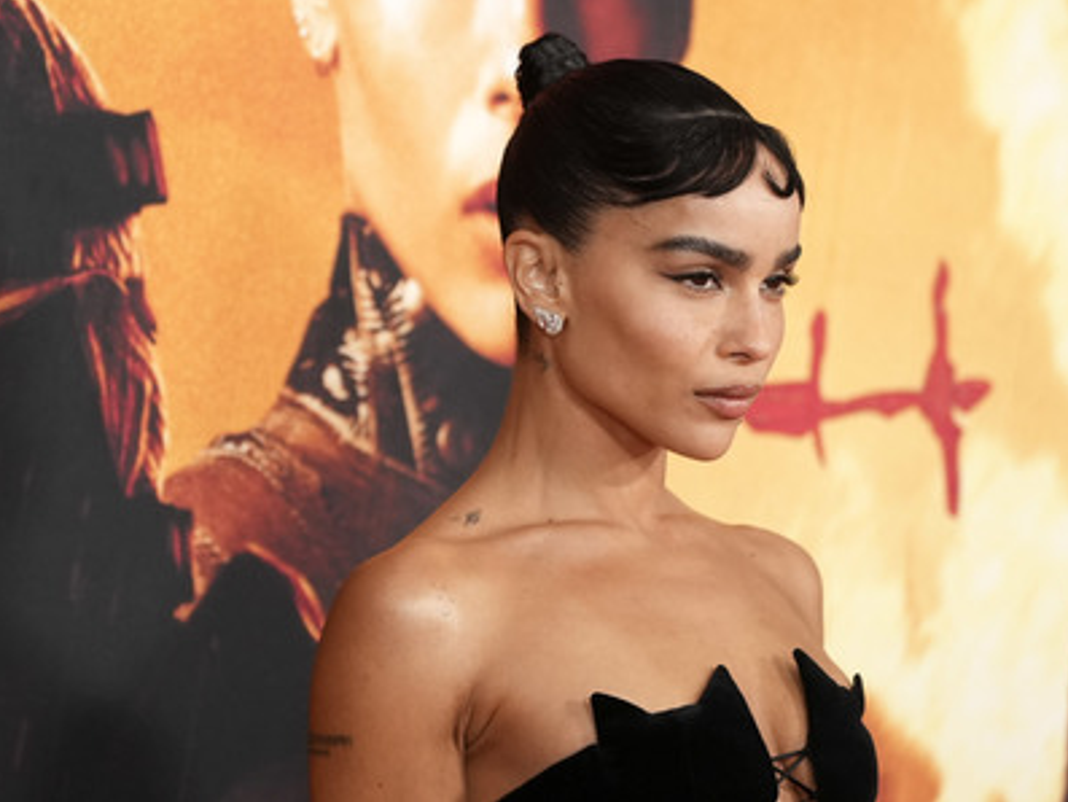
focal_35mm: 266
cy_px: 401
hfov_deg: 7.4
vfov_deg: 5.6
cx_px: 546
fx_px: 8209
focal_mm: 244
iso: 5000
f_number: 5.6
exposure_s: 1/500
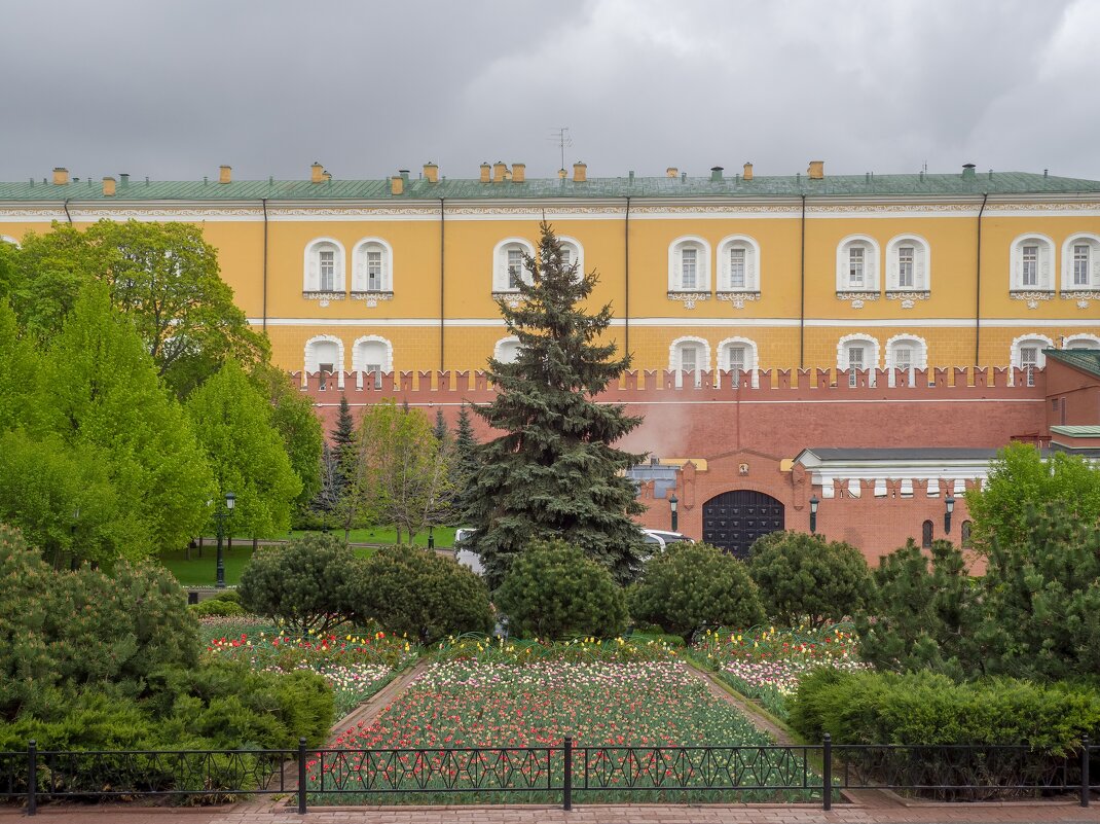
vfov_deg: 32.8
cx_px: 550
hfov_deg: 43.0
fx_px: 1397
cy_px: 412
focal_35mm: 44
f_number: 8
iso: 250
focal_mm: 22
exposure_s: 1/100
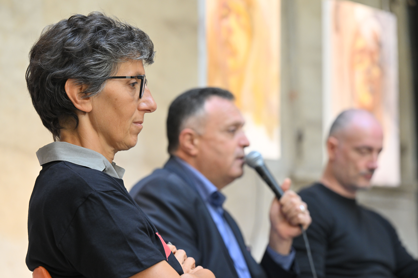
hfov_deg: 18.6
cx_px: 209
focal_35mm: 110
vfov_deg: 12.5
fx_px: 1277
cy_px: 139
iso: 1600
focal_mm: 110
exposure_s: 1/160
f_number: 4.5
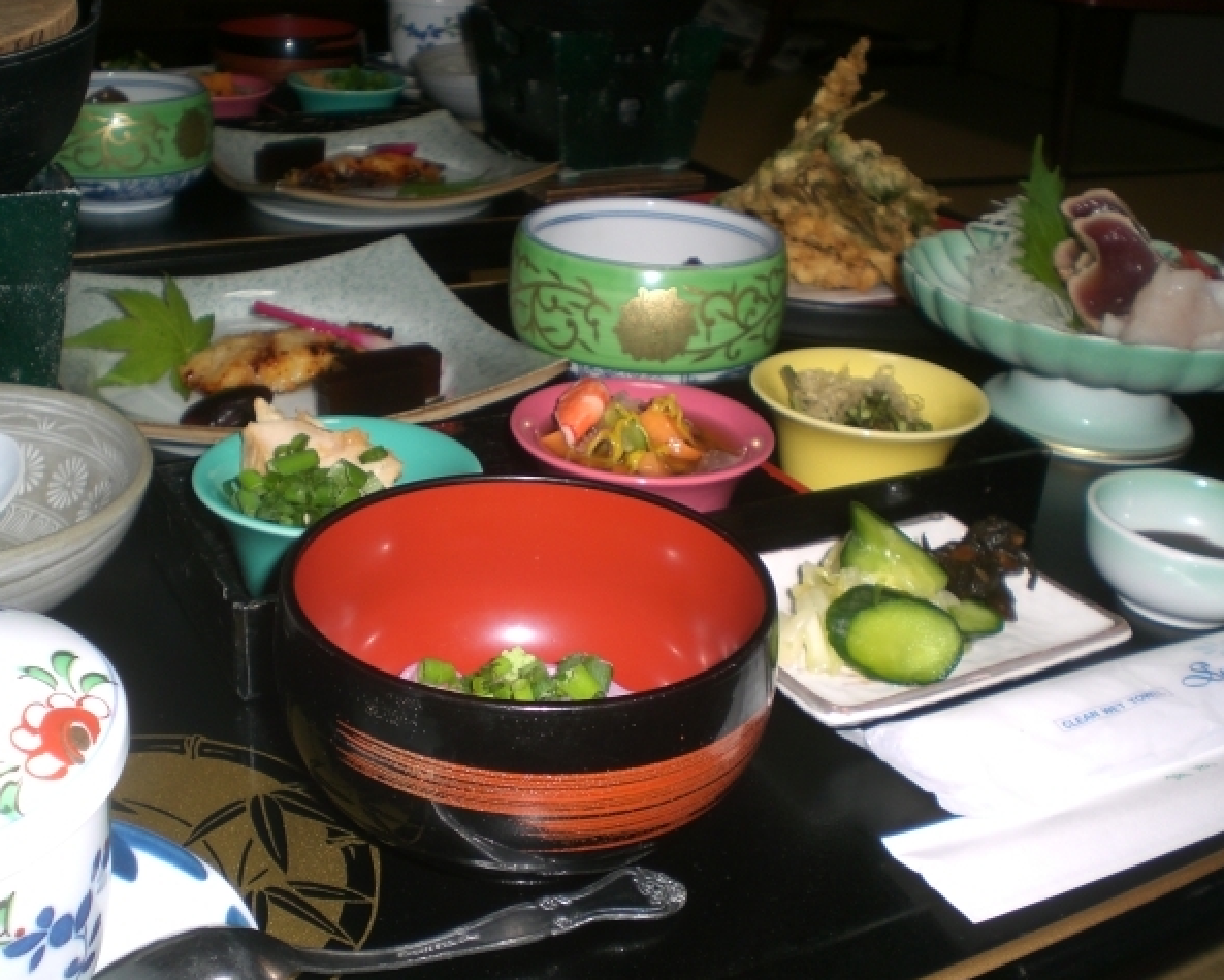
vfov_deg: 37.4
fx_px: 1450
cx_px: 588
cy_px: 489
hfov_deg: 45.8
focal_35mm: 40
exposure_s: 1/60
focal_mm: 6.3
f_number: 3.1
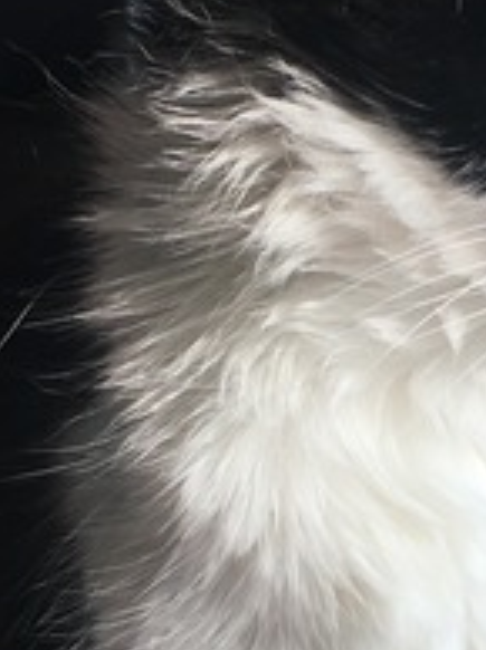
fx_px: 2158
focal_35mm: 115
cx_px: 446
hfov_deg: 12.7
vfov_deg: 17.0
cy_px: 489
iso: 25
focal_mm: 4.15
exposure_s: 1/227
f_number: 2.2
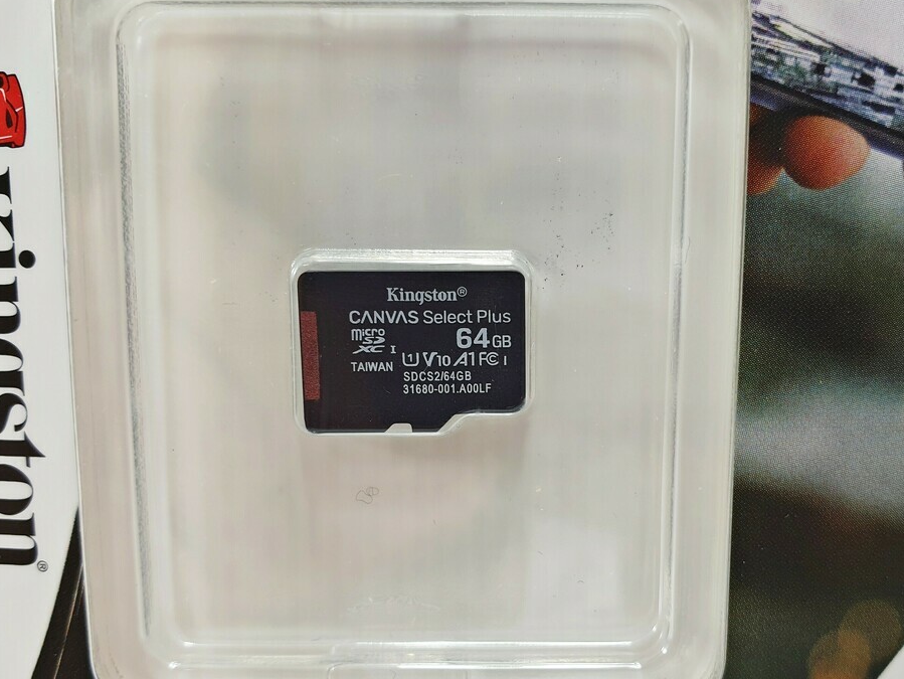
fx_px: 967
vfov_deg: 38.5
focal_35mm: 37
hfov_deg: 49.9
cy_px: 405
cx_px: 520
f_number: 2.4
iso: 50
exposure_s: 1/50
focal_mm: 4.3
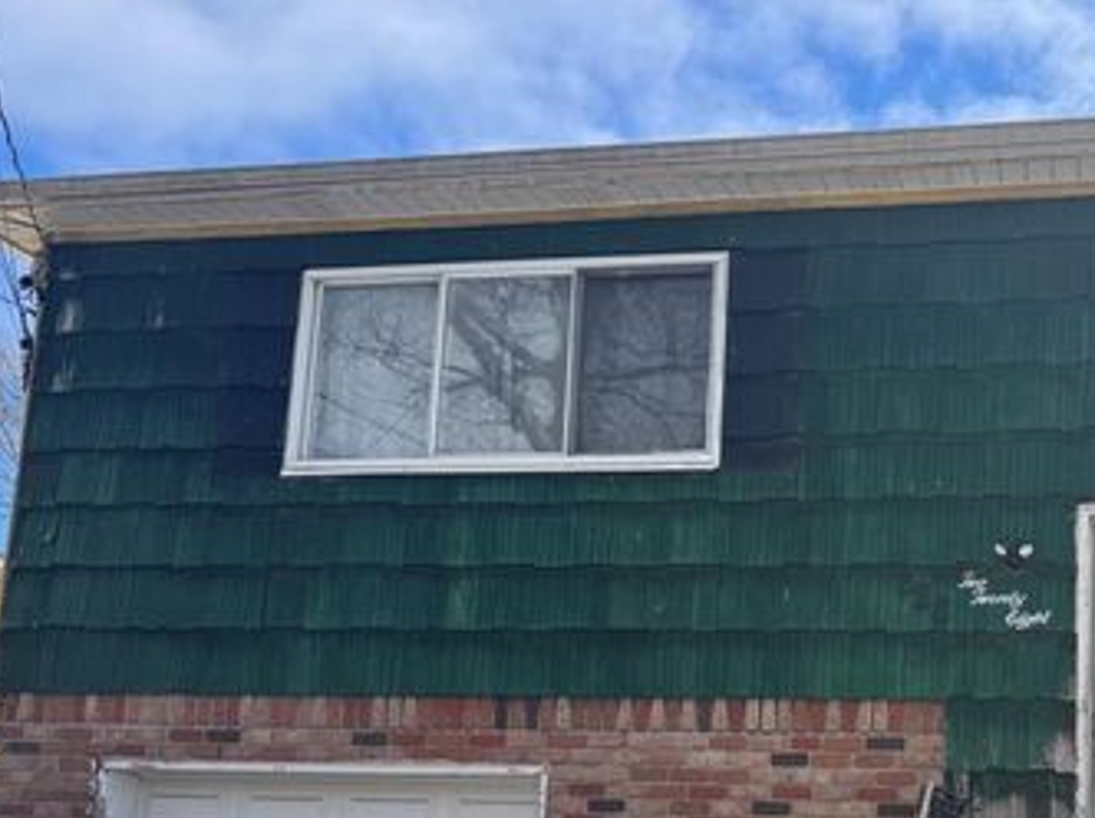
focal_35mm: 43
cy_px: 681
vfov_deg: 32.4
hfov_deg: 41.9
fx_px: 1358
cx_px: 881
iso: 80
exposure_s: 1/1869
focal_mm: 6.76
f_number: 1.78
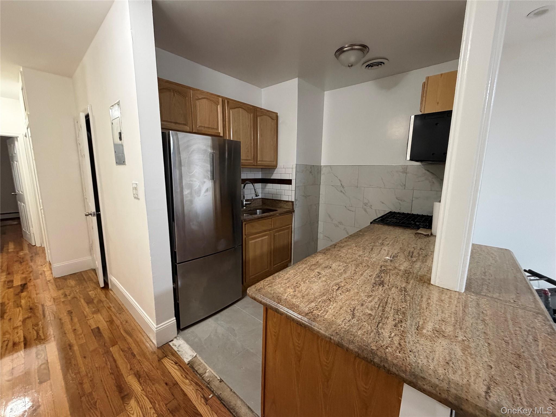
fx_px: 225
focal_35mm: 14
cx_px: 278
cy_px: 208
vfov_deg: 85.7
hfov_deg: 102.1
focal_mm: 2.22
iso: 500
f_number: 2.2
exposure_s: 1/60
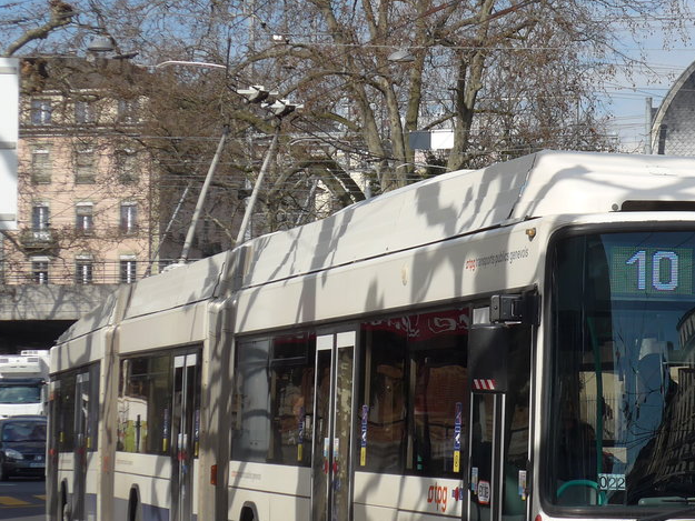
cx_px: 543
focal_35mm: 142
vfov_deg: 10.4
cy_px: 317
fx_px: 2852
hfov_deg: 13.8
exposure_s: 1/800
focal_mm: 15
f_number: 4.2
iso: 80
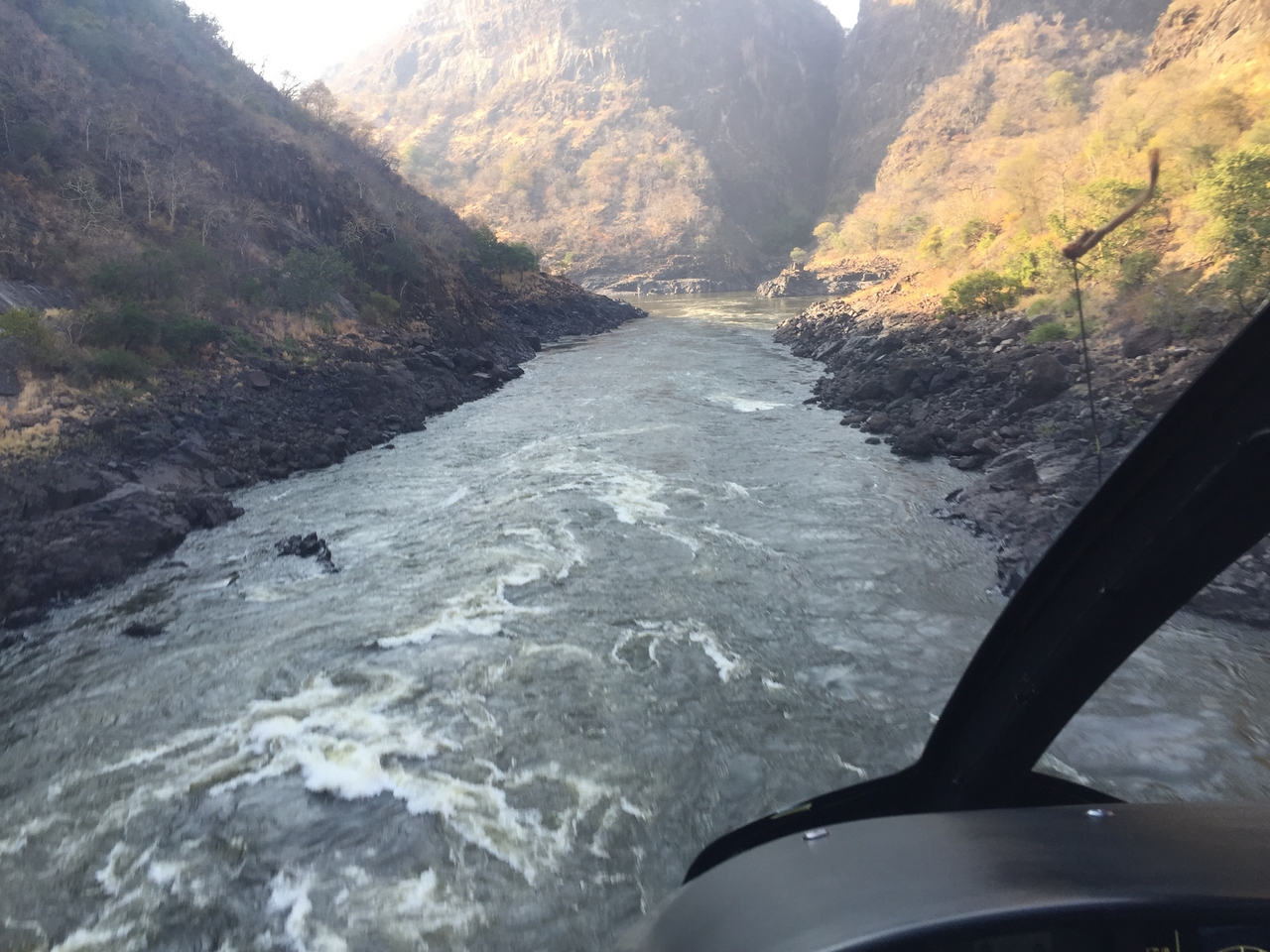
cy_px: 476
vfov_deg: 48.2
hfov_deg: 61.7
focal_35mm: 29
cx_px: 635
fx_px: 1064
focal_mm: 4.15
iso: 32
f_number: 2.2
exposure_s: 1/206
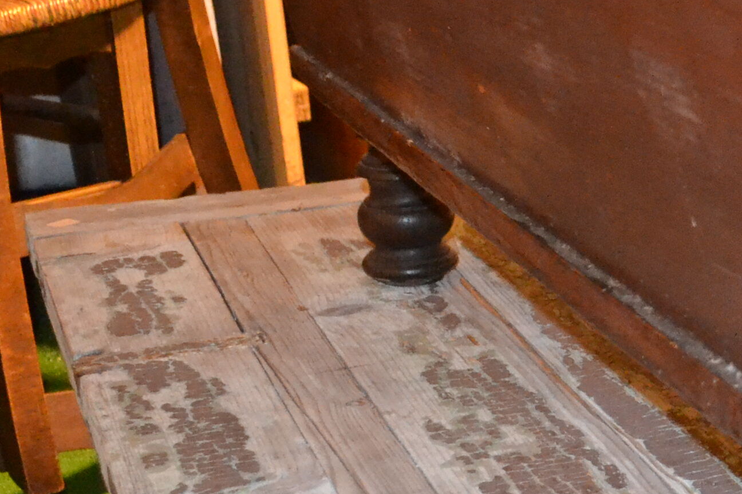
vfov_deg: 14.2
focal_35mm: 96
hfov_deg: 18.4
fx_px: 1979
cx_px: 1163
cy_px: 129
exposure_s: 1/60
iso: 3200
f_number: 3.5
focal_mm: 18
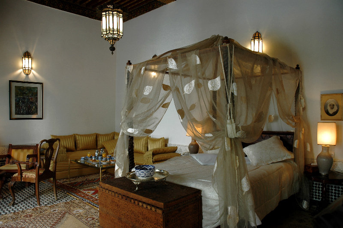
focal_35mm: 27
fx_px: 257
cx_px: 172
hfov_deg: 67.4
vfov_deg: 47.9
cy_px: 114
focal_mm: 18
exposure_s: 1/8
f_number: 5.6
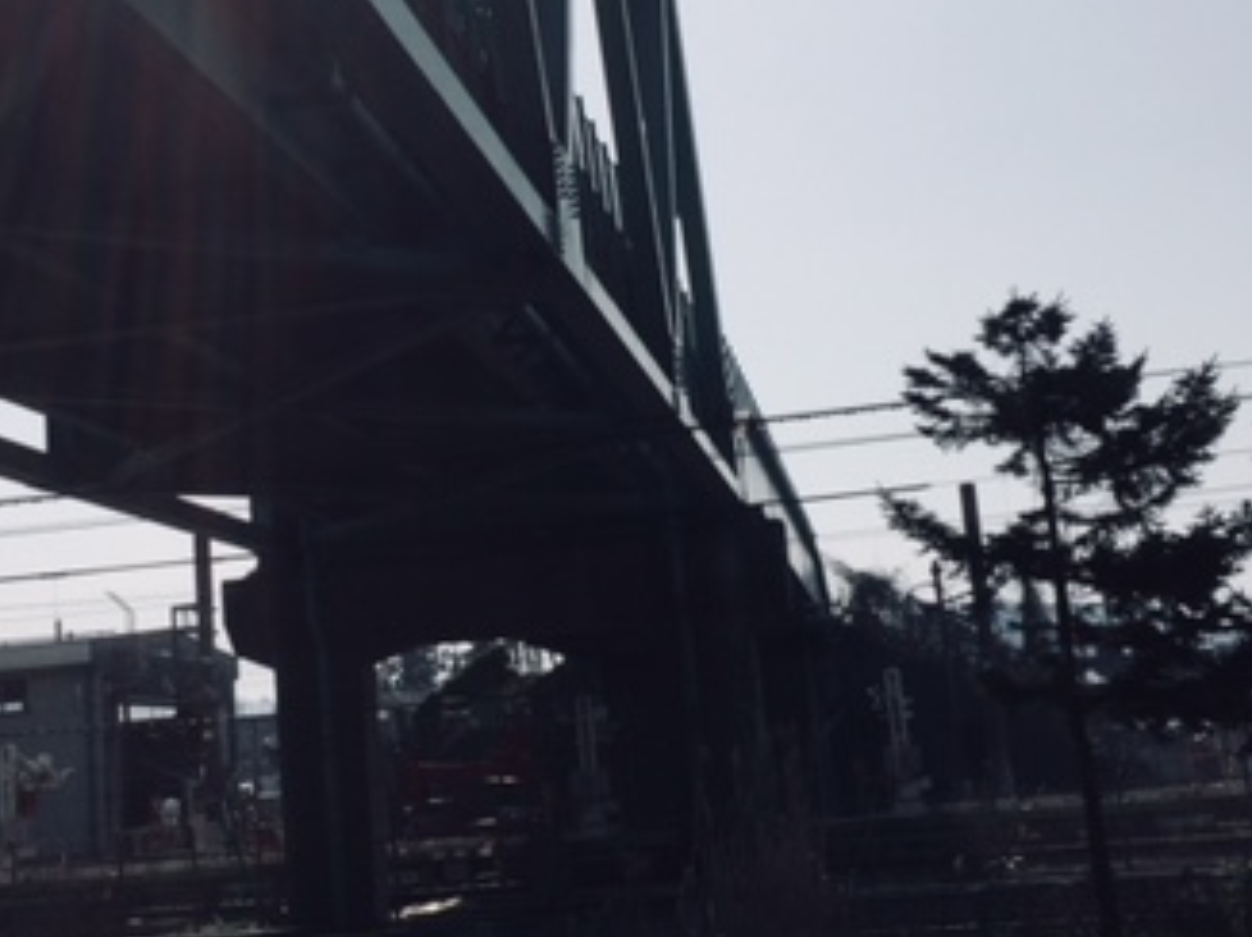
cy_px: 284
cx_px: 484
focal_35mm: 57
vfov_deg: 25.4
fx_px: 2060
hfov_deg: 33.7
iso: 32
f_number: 2.2
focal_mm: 4.15
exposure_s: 1/4950
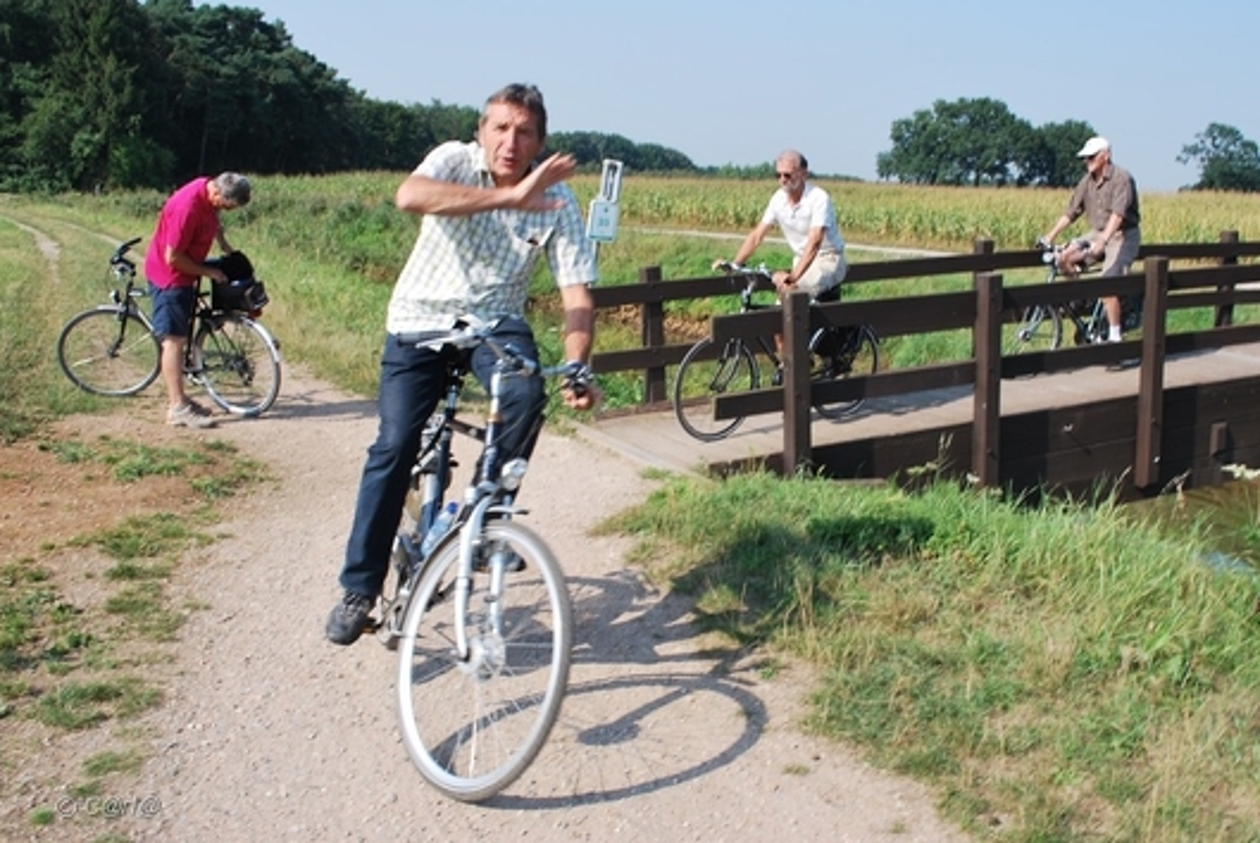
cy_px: 382
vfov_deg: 38.9
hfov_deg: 55.7
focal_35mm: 34
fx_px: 1191
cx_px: 679
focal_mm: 20
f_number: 7.1
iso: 100
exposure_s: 1/200
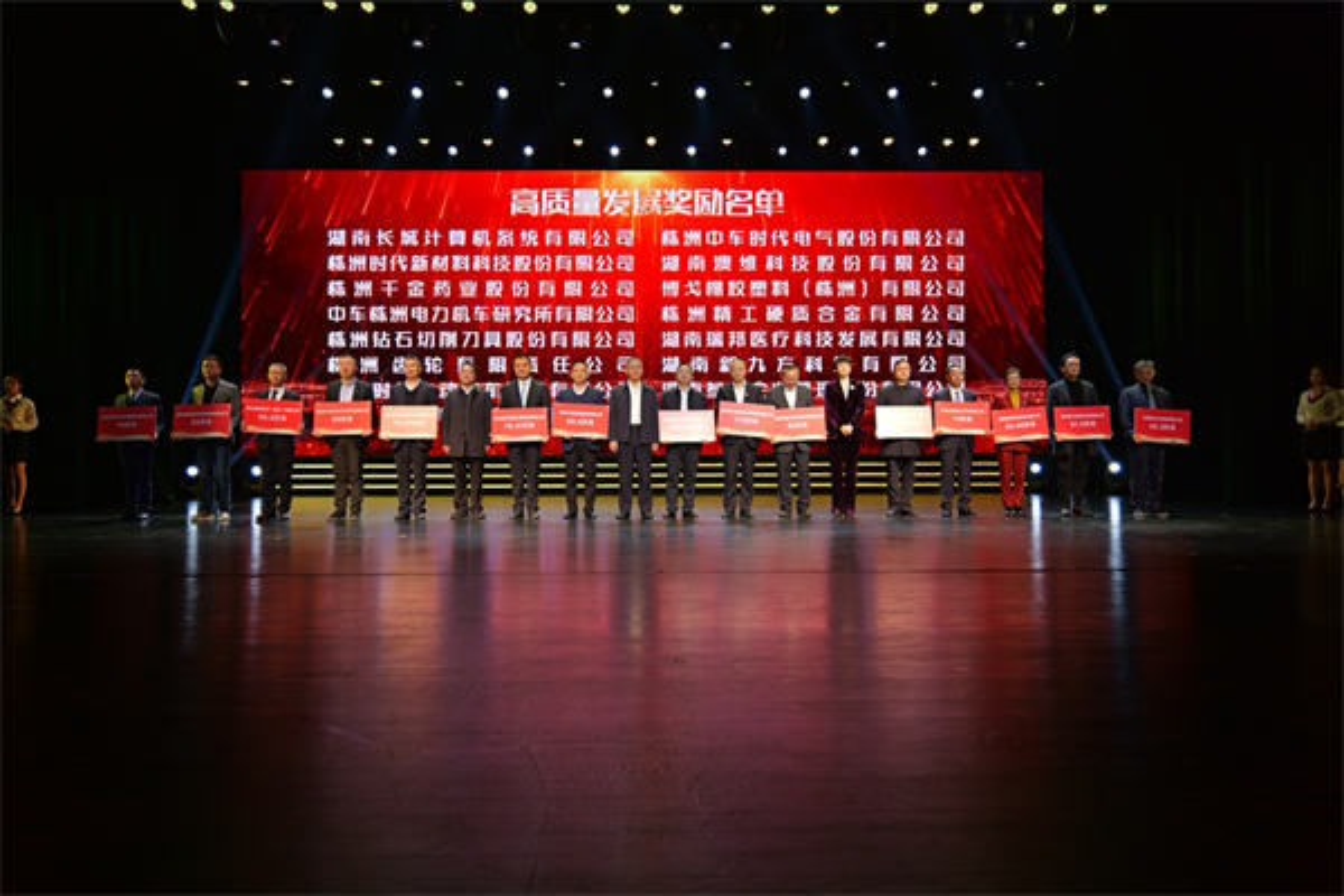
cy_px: 448
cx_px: 672
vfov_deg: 51.3
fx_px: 933
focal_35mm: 25
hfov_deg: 71.5
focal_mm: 25
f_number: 3.9
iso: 160
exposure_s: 1/60
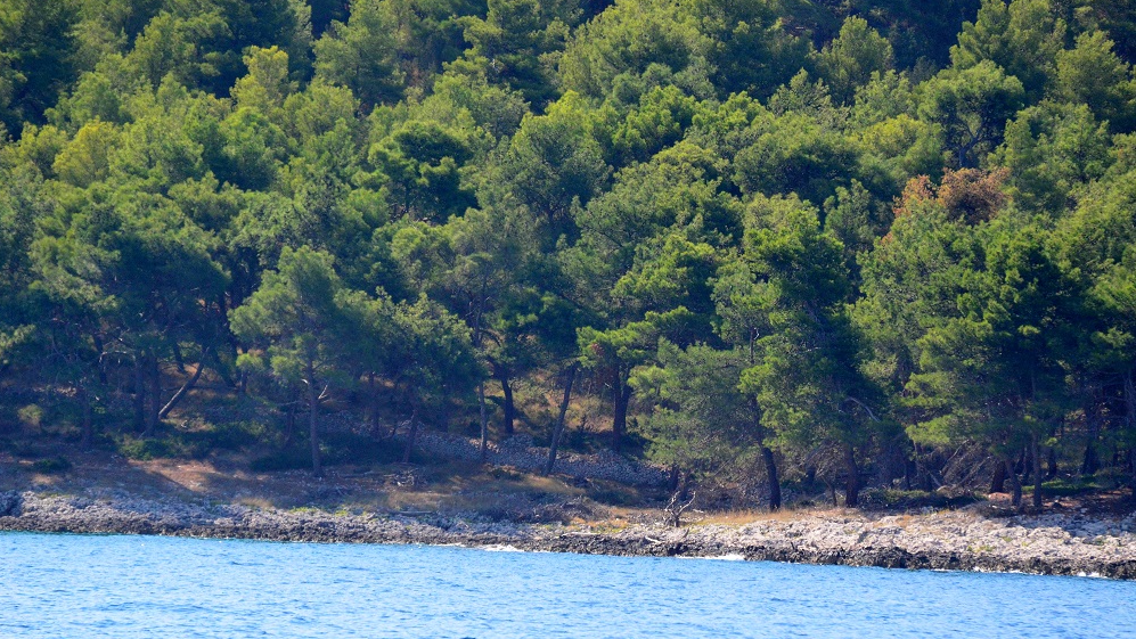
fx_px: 10423
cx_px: 569
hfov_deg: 6.2
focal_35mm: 346
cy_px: 328
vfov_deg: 3.5
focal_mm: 220
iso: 2200
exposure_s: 1/8000
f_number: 5.3
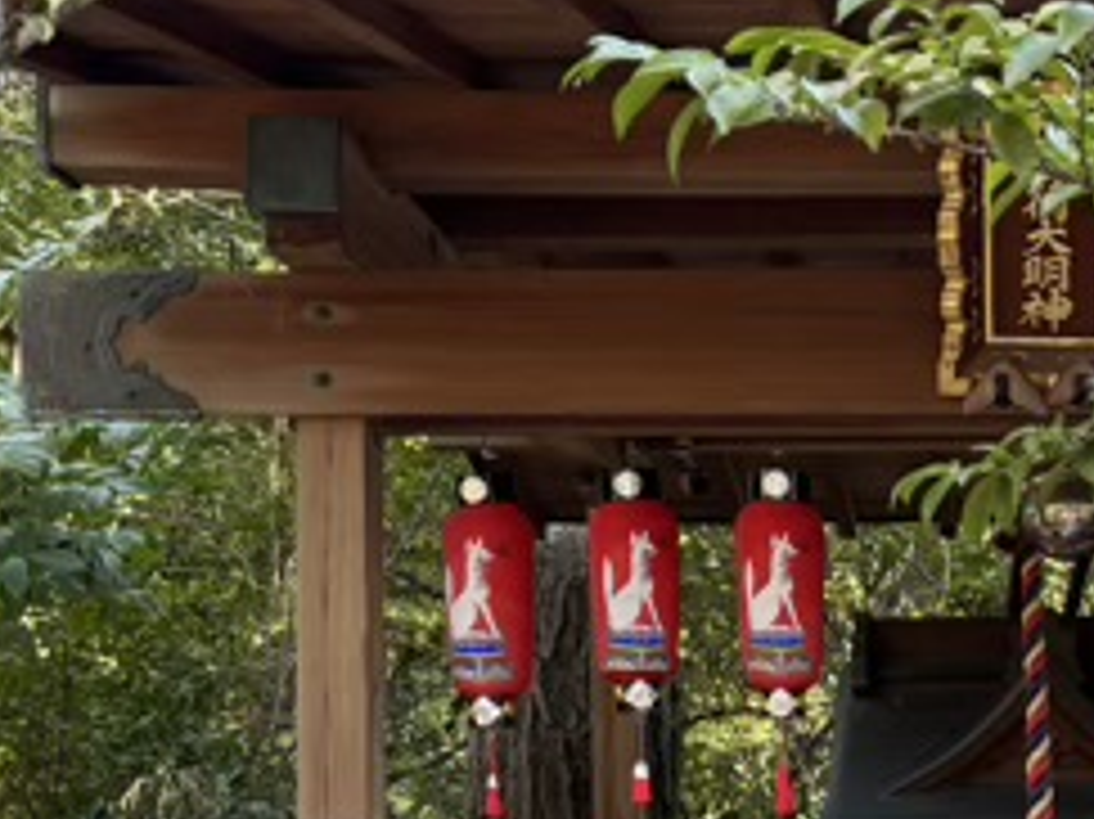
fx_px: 2369
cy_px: 866
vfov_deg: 18.9
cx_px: 1013
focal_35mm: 75
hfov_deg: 25.1
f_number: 1.6
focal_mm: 5.96
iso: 100
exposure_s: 1/121
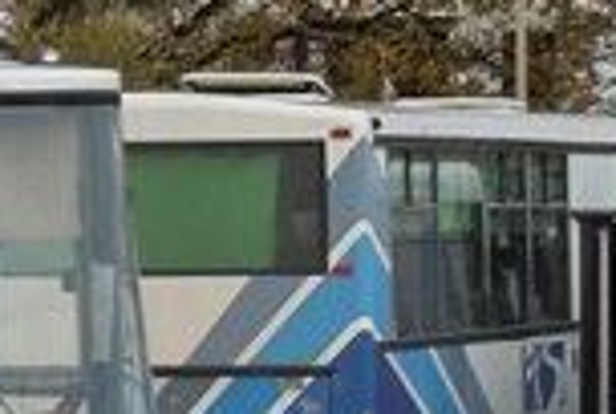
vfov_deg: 3.2
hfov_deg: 4.7
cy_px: 759
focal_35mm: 426
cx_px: -924
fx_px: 7304
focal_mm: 14.1
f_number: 4.5
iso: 100
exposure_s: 1/250
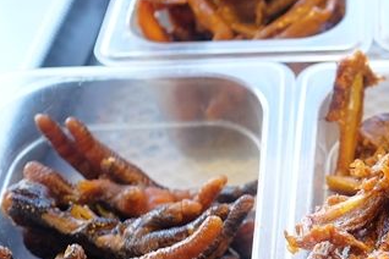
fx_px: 1070
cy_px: 214
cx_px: 465
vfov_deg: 13.7
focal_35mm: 99
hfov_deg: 19.4
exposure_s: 1/250
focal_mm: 23
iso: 800
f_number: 2.8
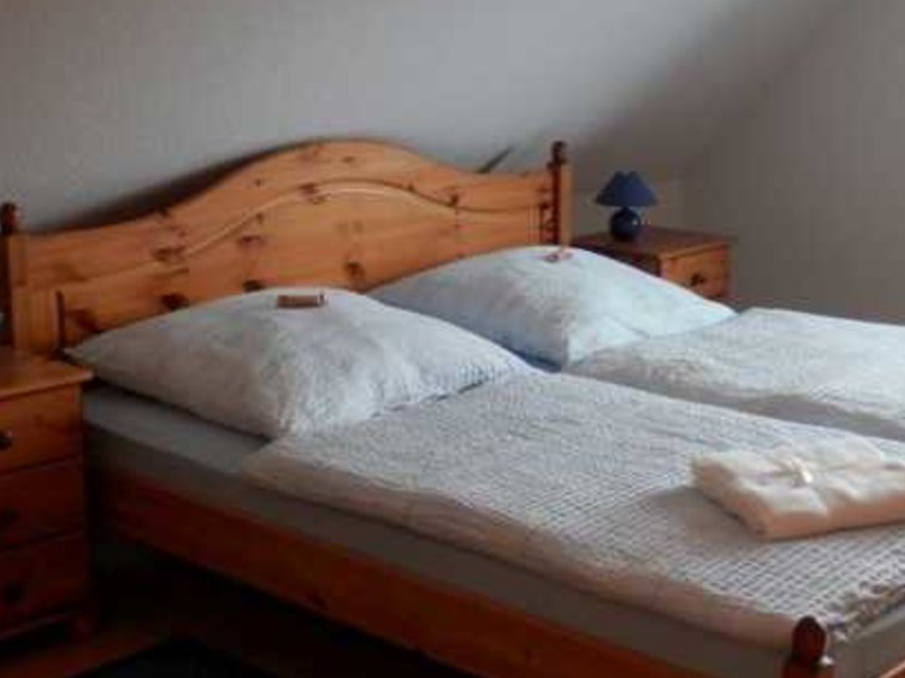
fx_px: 1516
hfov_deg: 33.1
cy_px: 366
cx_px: 561
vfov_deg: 25.2
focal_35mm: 58
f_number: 3.6
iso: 200
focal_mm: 6.6
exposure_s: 1/10
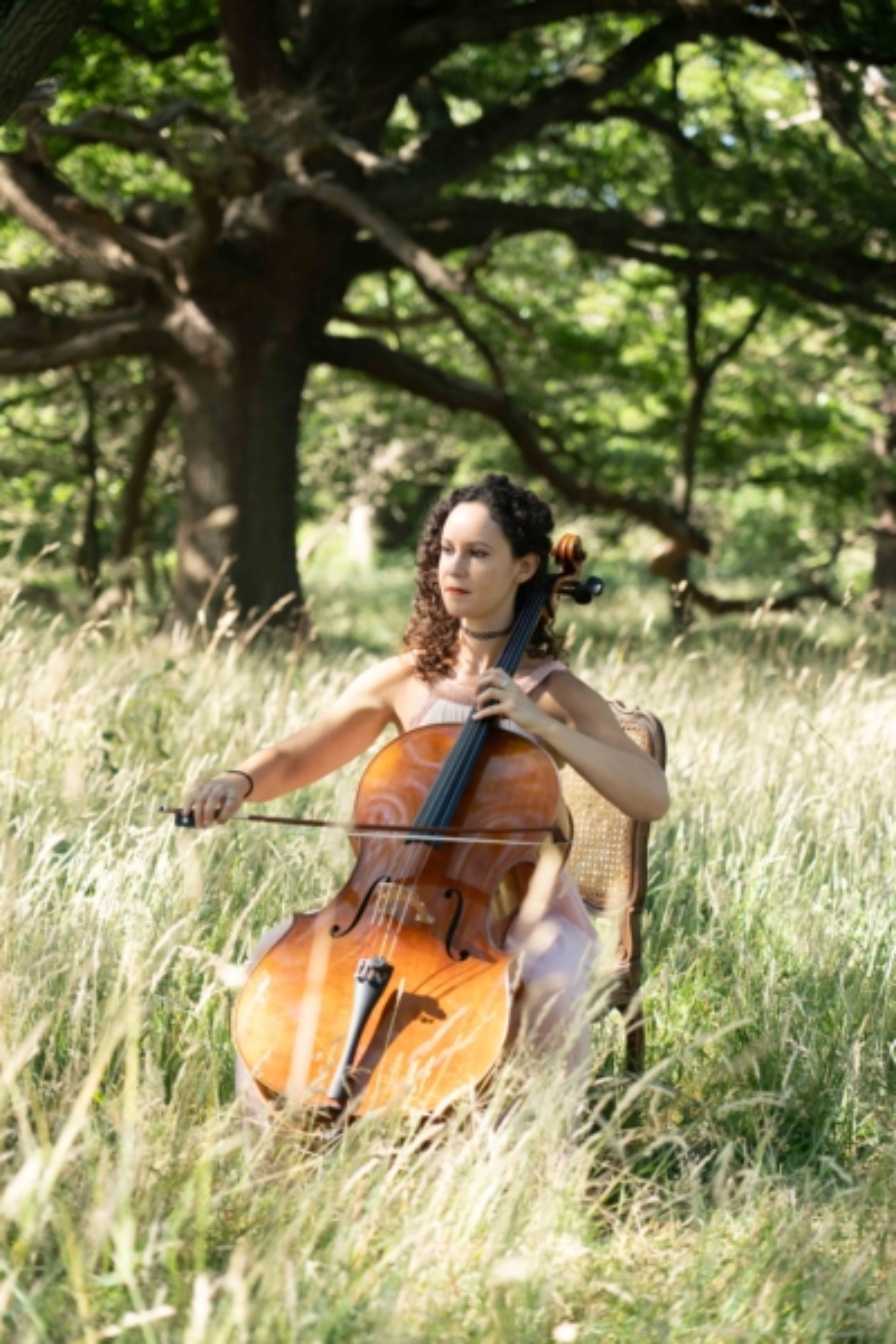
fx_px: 3808
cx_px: 448
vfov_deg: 20.0
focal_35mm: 102
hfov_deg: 13.4
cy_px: 672
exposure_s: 1/320
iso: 500
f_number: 4
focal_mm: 102
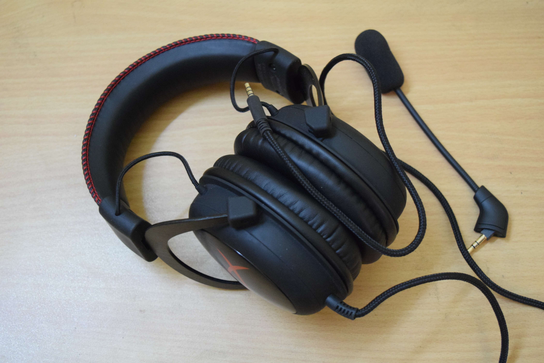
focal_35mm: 52
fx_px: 793
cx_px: 272
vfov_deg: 25.8
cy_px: 182
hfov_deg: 37.8
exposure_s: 1/60
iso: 4000
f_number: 4.5
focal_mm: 35
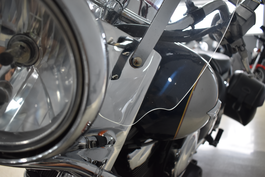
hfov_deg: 59.5
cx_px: 132
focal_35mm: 32
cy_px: 88
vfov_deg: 41.7
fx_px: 232
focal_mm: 21
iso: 800
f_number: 3.8
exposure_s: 1/60
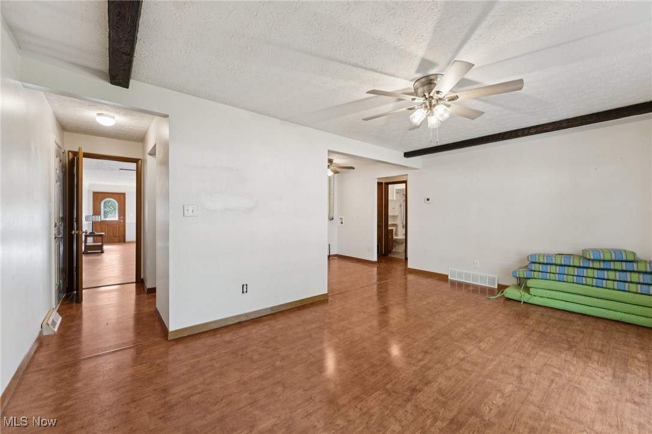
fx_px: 253
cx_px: 326
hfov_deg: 104.3
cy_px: 217
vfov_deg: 81.2
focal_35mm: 14
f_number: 4.5
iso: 320
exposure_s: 1/30
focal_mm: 14
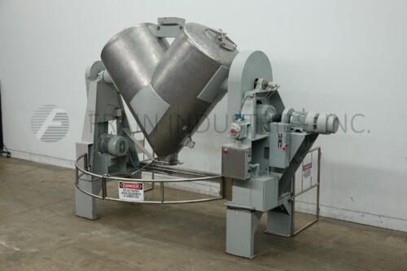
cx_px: 204
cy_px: 136
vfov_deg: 27.0
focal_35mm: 50
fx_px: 565
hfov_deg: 39.6
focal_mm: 19.03
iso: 160
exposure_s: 1/50
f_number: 4
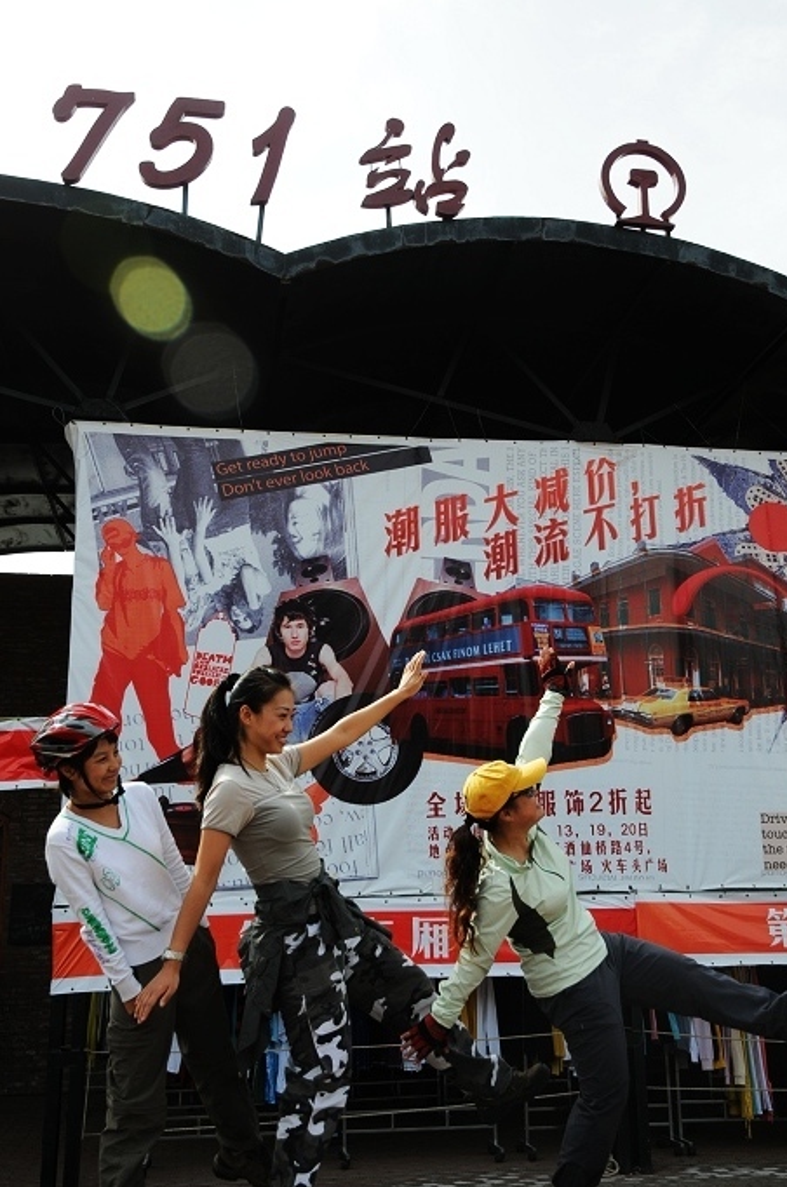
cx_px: 390
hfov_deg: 34.5
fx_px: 1268
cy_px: 602
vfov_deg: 50.2
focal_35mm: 39
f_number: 5
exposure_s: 1/320
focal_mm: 25
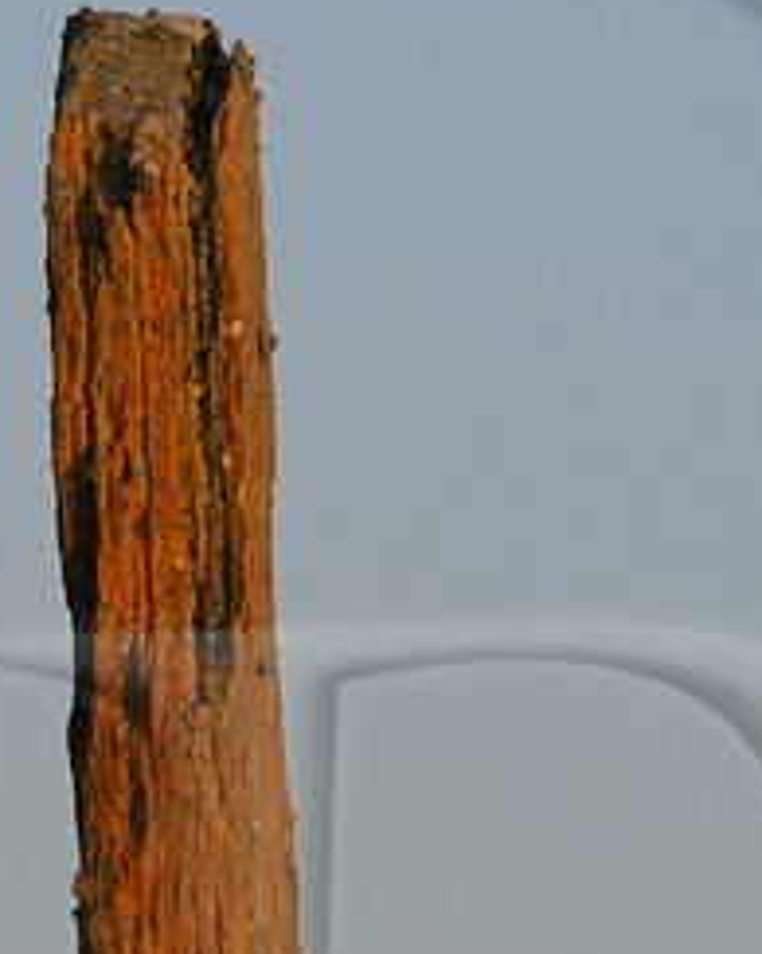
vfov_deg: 1.9
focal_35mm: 1016
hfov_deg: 1.5
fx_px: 28659
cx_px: 66
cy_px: 1275
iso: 400
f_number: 10
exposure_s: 1/160
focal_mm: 165
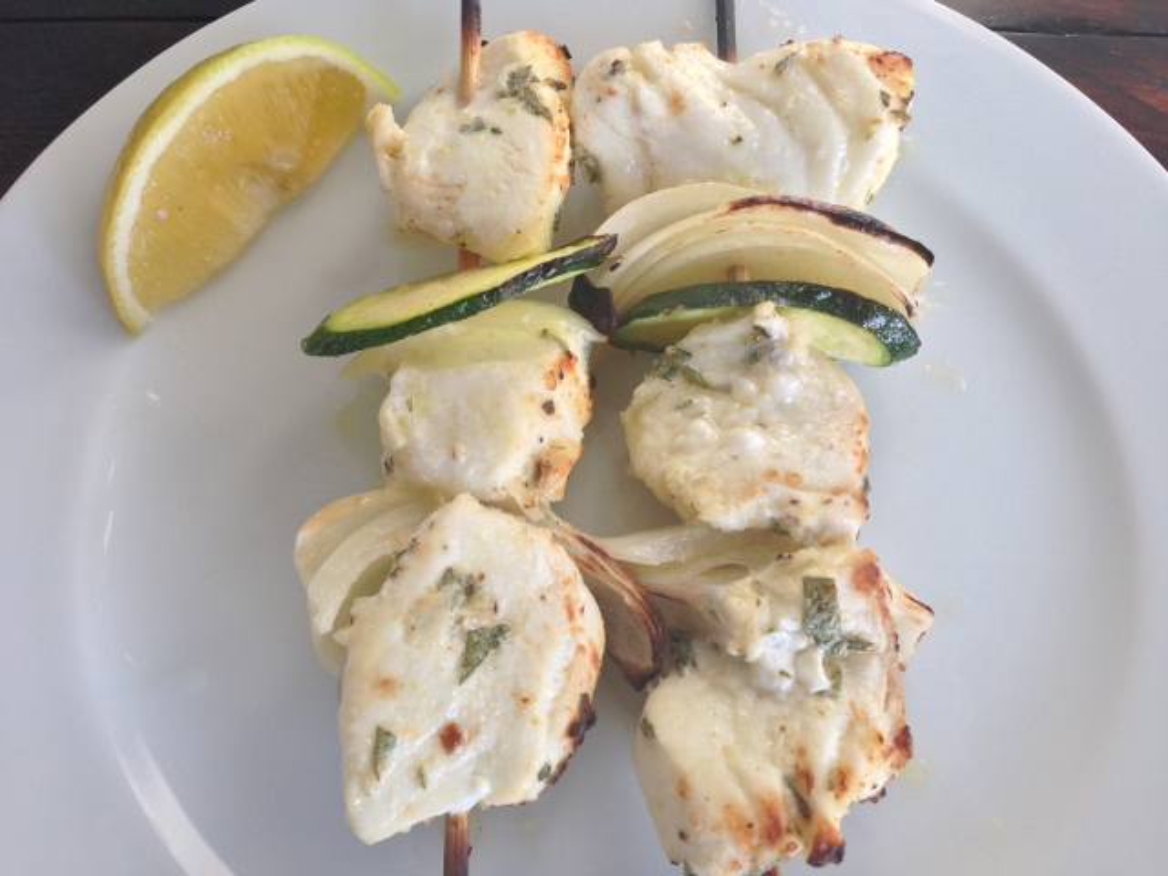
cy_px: 438
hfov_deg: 55.4
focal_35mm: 33
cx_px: 584
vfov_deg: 42.9
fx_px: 1113
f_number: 2.4
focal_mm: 4.12
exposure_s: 1/120
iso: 50
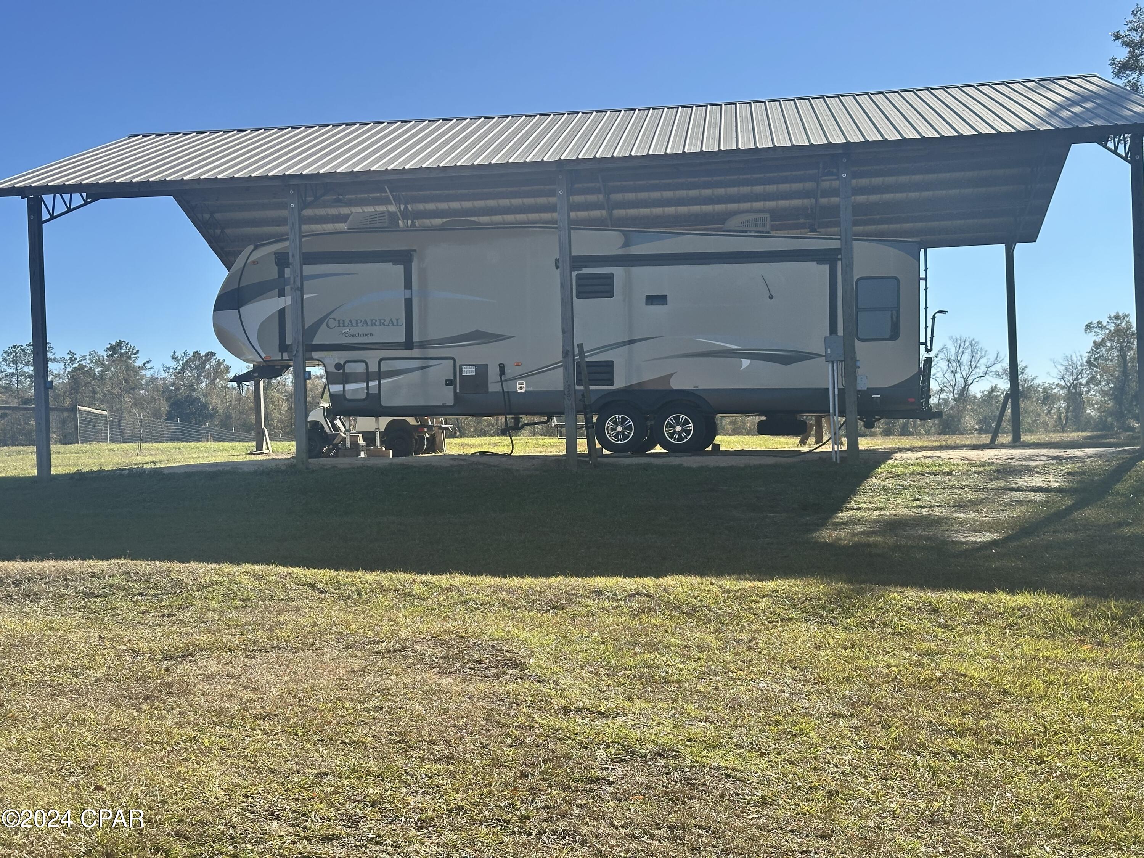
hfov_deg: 39.7
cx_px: 572
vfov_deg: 30.3
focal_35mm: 48
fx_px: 1586
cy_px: 429
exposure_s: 1/2469
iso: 64
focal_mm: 6.86
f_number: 1.78
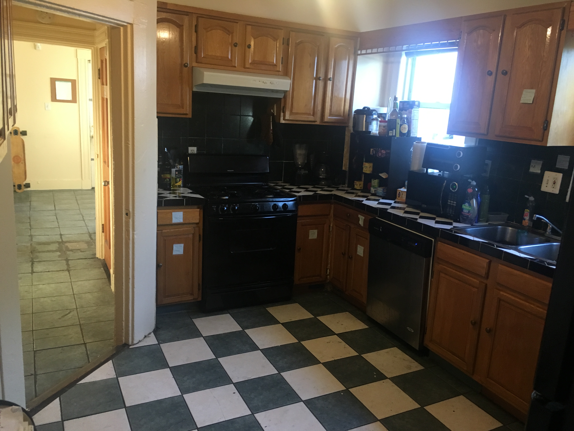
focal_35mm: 29
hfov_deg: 61.7
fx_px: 481
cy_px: 216
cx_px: 287
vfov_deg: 48.2
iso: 160
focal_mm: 4.15
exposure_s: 1/30
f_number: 2.2
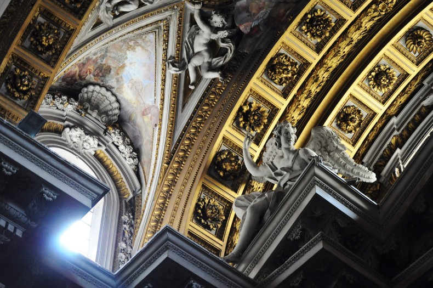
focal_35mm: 82
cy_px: 144
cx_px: 216
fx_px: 991
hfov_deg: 24.6
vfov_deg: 16.5
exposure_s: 1/30
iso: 1250
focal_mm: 55
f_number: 4
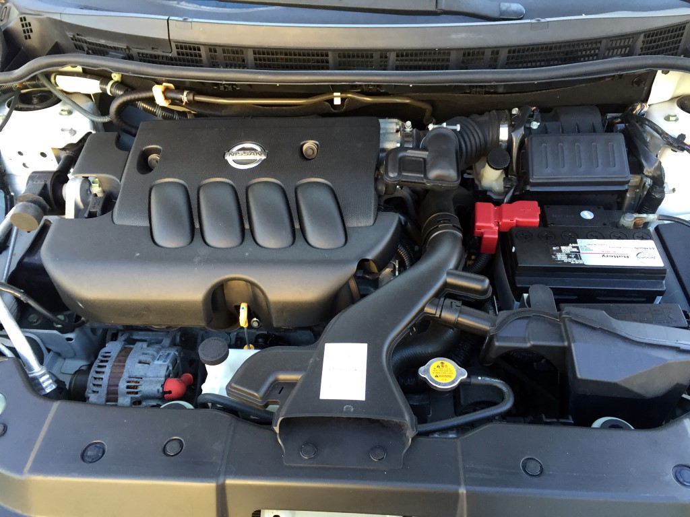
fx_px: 578
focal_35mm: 29
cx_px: 345
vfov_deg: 48.2
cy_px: 258
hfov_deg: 61.7
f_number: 2.2
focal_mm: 4.15
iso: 32
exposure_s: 1/30
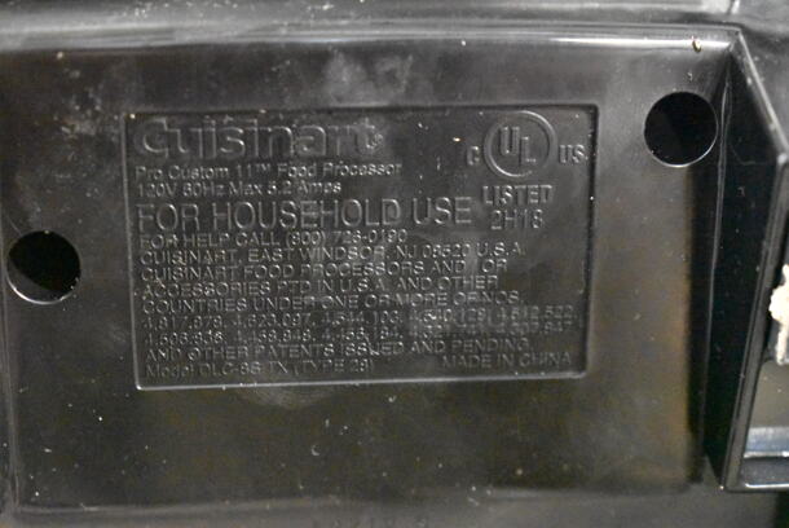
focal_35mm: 82
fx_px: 1810
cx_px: 394
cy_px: 264
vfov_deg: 16.6
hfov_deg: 24.6
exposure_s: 1/20
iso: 25600
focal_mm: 55
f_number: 5.6
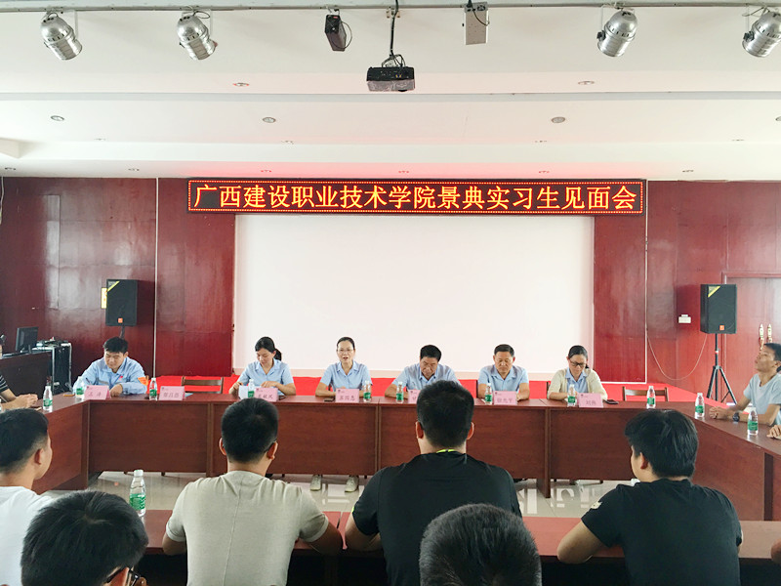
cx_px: 390
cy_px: 293
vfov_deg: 48.2
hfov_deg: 61.7
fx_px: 654
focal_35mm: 29
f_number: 2.2
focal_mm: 4.15
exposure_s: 1/17
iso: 50
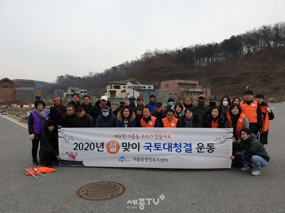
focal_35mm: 26
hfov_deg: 67.3
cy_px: 106
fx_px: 214
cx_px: 142
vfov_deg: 53.1
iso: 50
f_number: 2.4
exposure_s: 1/664
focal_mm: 4.3
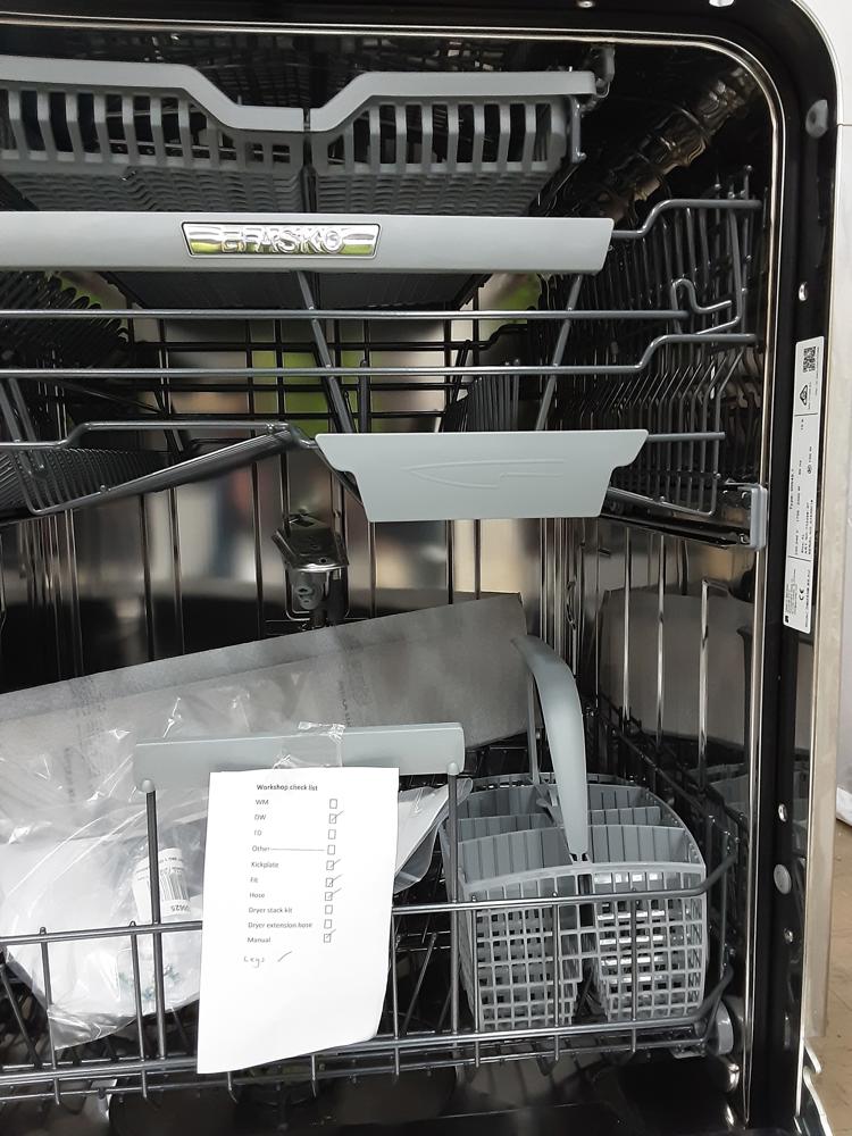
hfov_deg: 49.7
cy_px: 568
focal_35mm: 28
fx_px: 919
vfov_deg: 63.4
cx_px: 426
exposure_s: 1/25
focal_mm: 2.9
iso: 250
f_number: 1.9
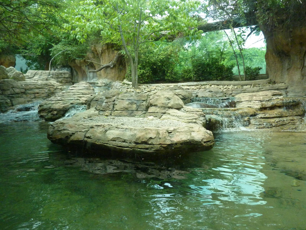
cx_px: 153
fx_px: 221
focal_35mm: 25
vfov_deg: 54.9
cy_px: 115
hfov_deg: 69.4
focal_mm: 4.1
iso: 400
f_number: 3.3
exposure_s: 1/500
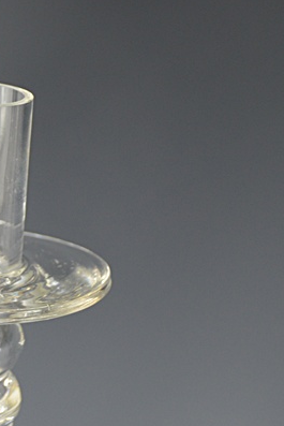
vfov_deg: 11.3
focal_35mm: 181
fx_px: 2140
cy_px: 312
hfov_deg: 7.5
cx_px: -149
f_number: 5.3
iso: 400
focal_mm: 48
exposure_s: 1/60
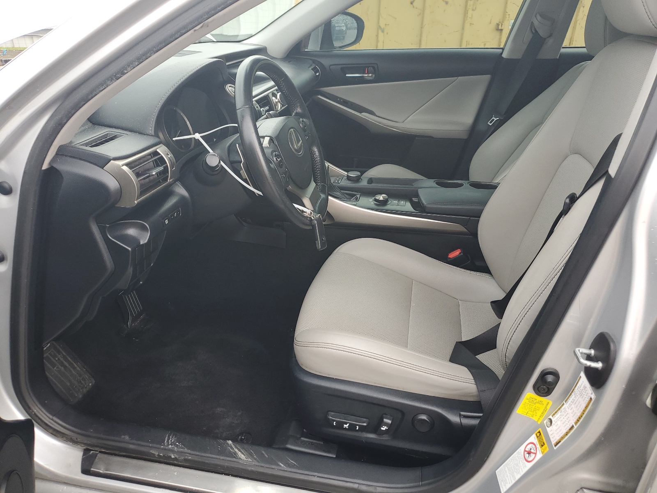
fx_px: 493
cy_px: 246
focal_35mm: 26
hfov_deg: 67.3
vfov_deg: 53.1
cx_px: 328
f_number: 1.5
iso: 50
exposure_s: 1/400
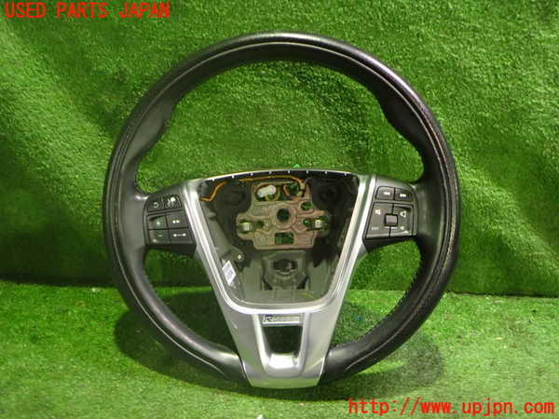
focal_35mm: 30
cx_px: 280
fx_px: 484
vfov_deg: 46.8
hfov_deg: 60.0
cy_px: 210
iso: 800
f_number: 2.3
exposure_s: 1/20
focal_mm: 5.4
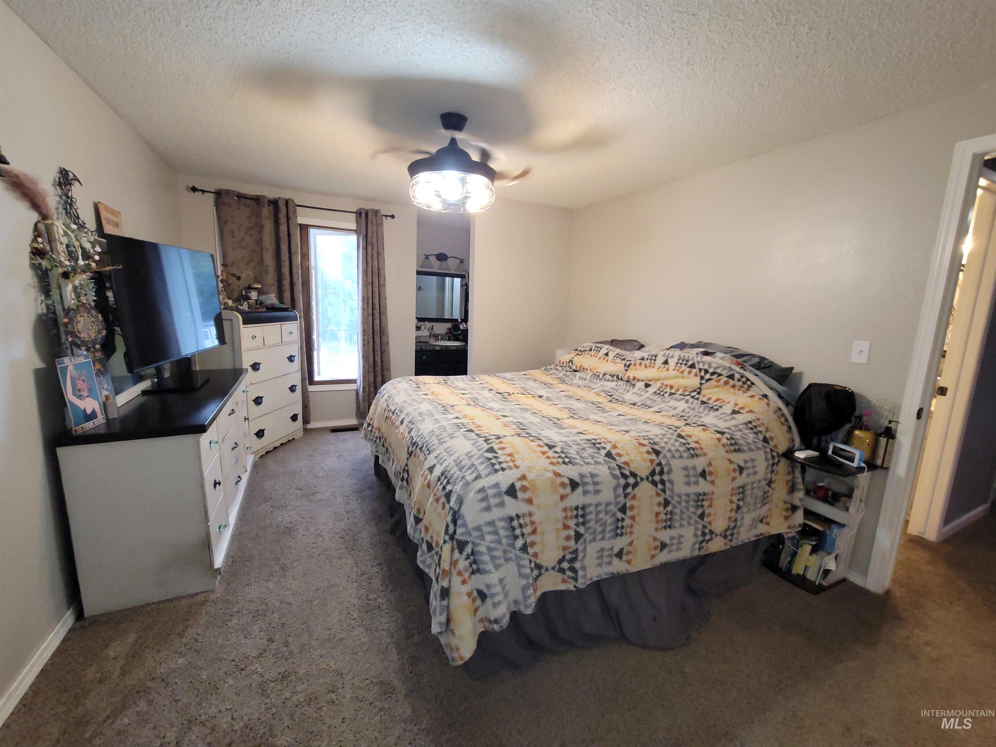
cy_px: 374
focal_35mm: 13
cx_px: 498
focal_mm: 2.2
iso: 400
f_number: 2.2
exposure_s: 1/60
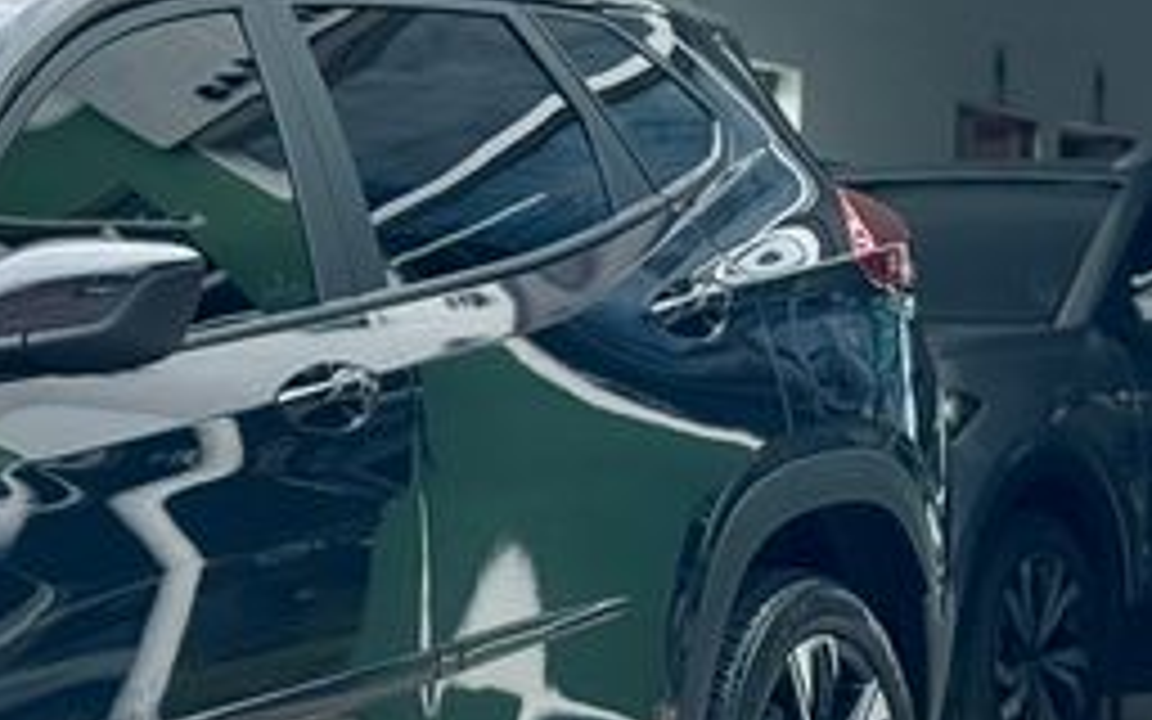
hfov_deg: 12.6
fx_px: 5055
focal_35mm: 161
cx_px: -382
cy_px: 554
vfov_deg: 8.1
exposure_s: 1/1524
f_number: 1.78
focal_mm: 6.76
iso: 64
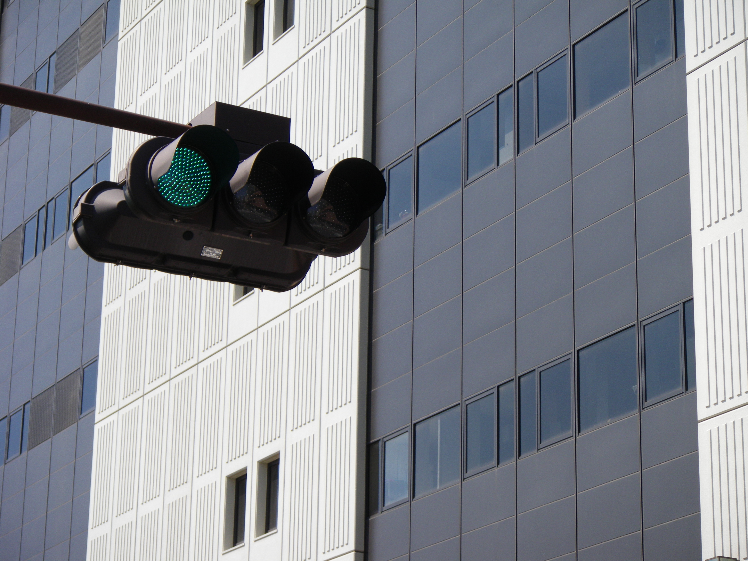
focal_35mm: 102
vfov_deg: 14.5
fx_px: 2204
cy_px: 280
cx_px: 374
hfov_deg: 19.3
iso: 64
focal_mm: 18.1
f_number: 4.5
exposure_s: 1/400
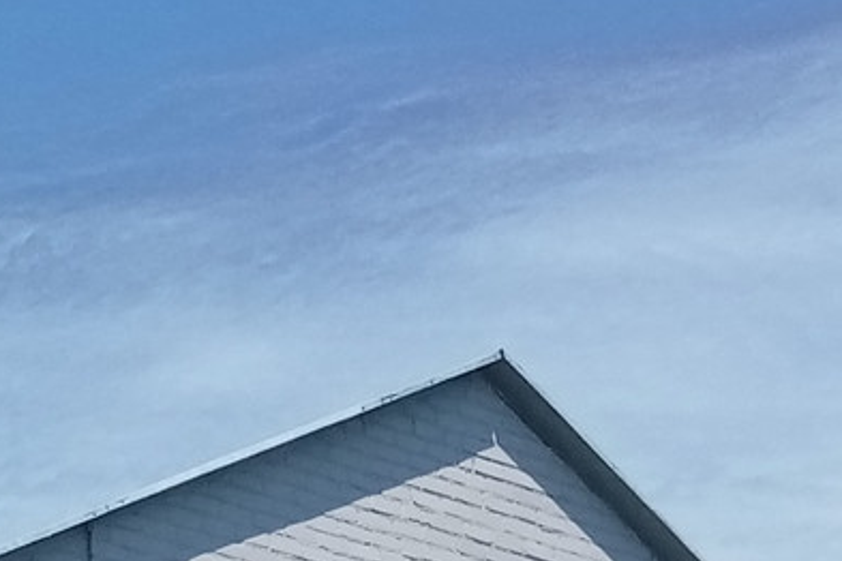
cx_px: -784
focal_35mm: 132
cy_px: 1092
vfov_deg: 9.7
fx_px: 3087
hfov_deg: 13.5
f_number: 1.8
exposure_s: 1/2000
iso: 102
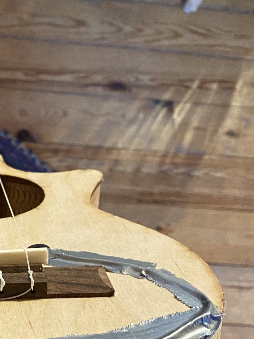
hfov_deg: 20.8
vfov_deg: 28.9
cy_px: 202
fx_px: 656
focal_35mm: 67
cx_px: -31
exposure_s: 1/30
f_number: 1.8
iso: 640
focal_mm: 4.25
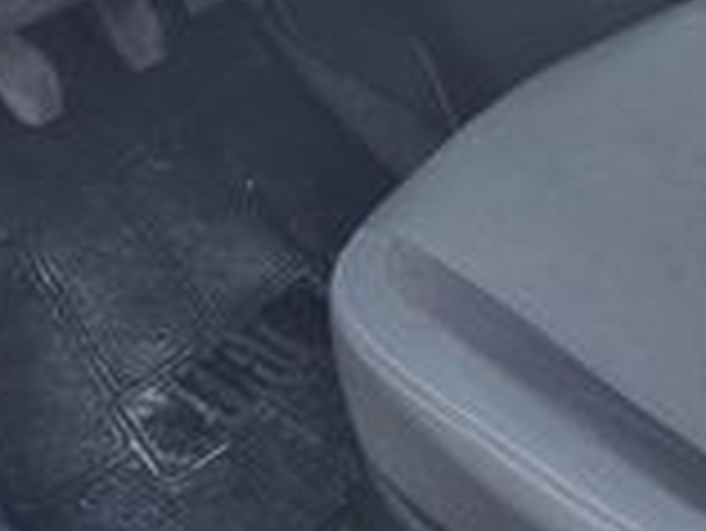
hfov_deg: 24.9
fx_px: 1592
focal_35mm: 78
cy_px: -68
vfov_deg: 18.2
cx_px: 274
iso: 100
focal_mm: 5.4
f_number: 1.8
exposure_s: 1/120
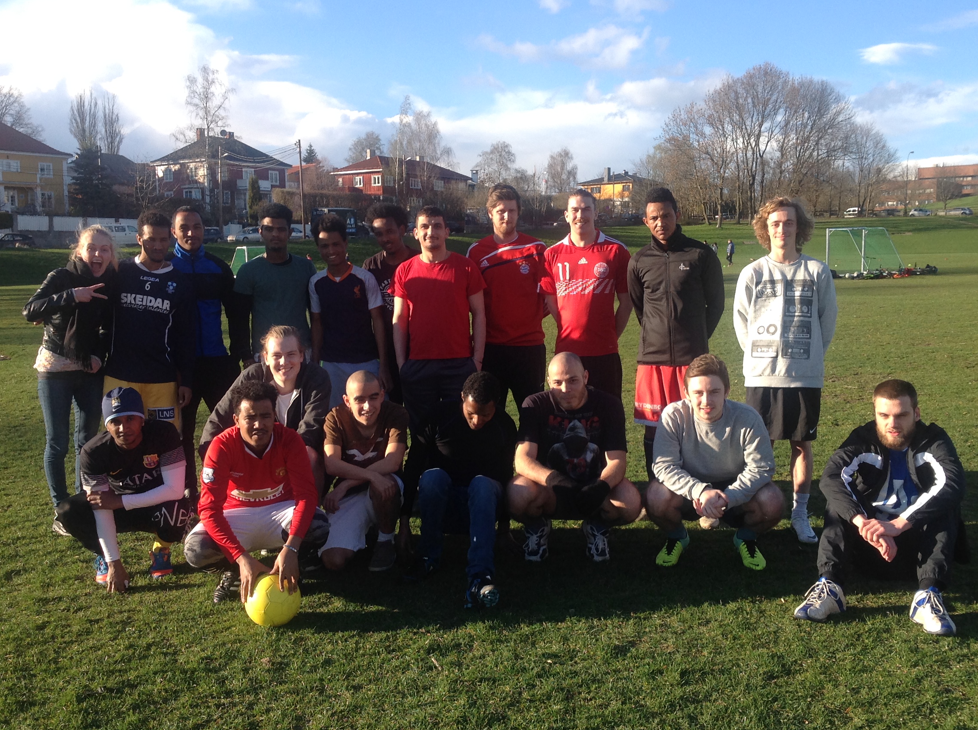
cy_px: 388
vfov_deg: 35.9
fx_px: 1128
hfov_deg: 46.8
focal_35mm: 40
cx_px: 510
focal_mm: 4.28
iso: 50
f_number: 2.4
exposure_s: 1/703
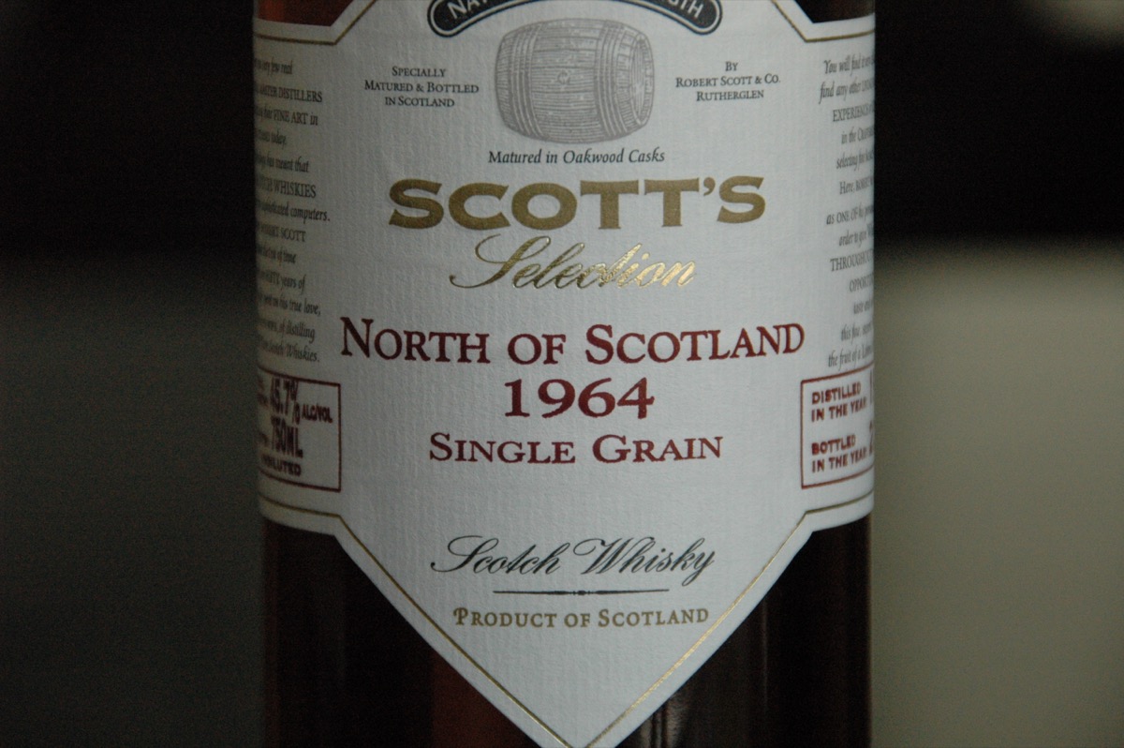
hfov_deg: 6.9
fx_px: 9359
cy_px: 374
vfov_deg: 4.6
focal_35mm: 300
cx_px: 562
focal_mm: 200
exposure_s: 1/800
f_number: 7.1
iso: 1600
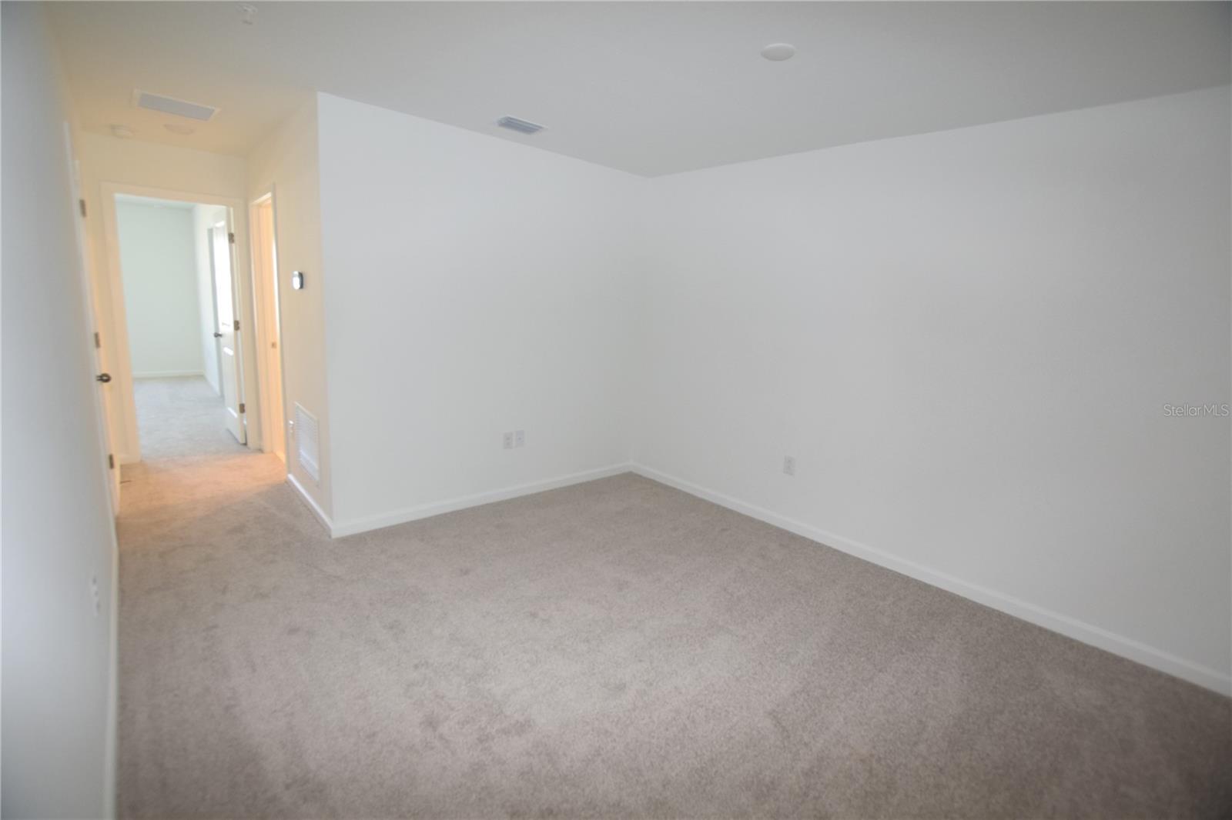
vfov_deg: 77.3
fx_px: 513
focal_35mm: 15
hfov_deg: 100.4
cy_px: 410
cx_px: 616
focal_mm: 10
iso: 800
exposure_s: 1/60
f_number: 4
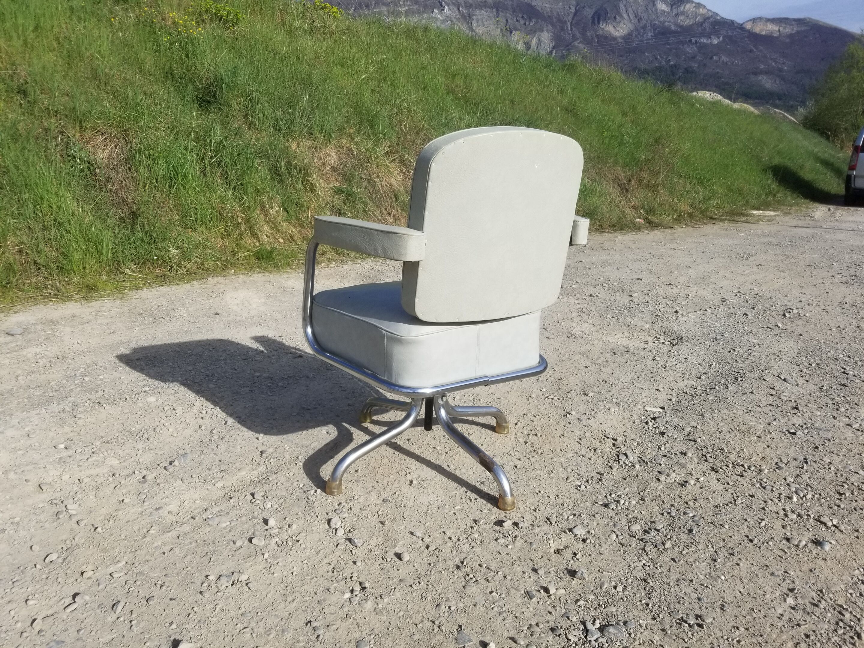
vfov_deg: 53.1
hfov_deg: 67.3
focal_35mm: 26
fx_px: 649
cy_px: 324
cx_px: 432
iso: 50
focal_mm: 4.25
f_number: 1.7
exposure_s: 1/3008
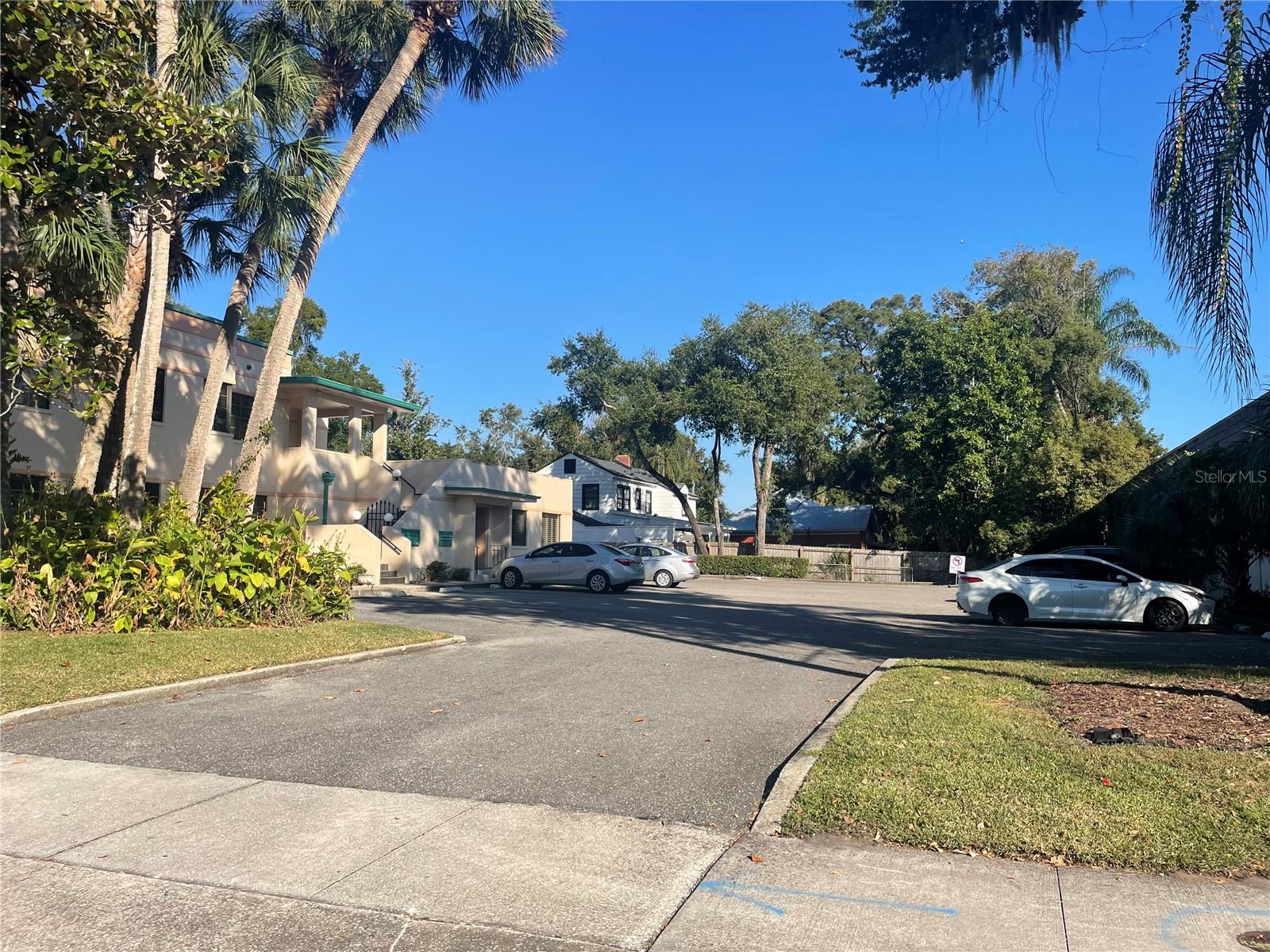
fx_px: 954
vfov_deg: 53.1
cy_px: 476
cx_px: 635
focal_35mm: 26
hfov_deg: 67.3
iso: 32
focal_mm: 4.2
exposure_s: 1/2959
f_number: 1.6
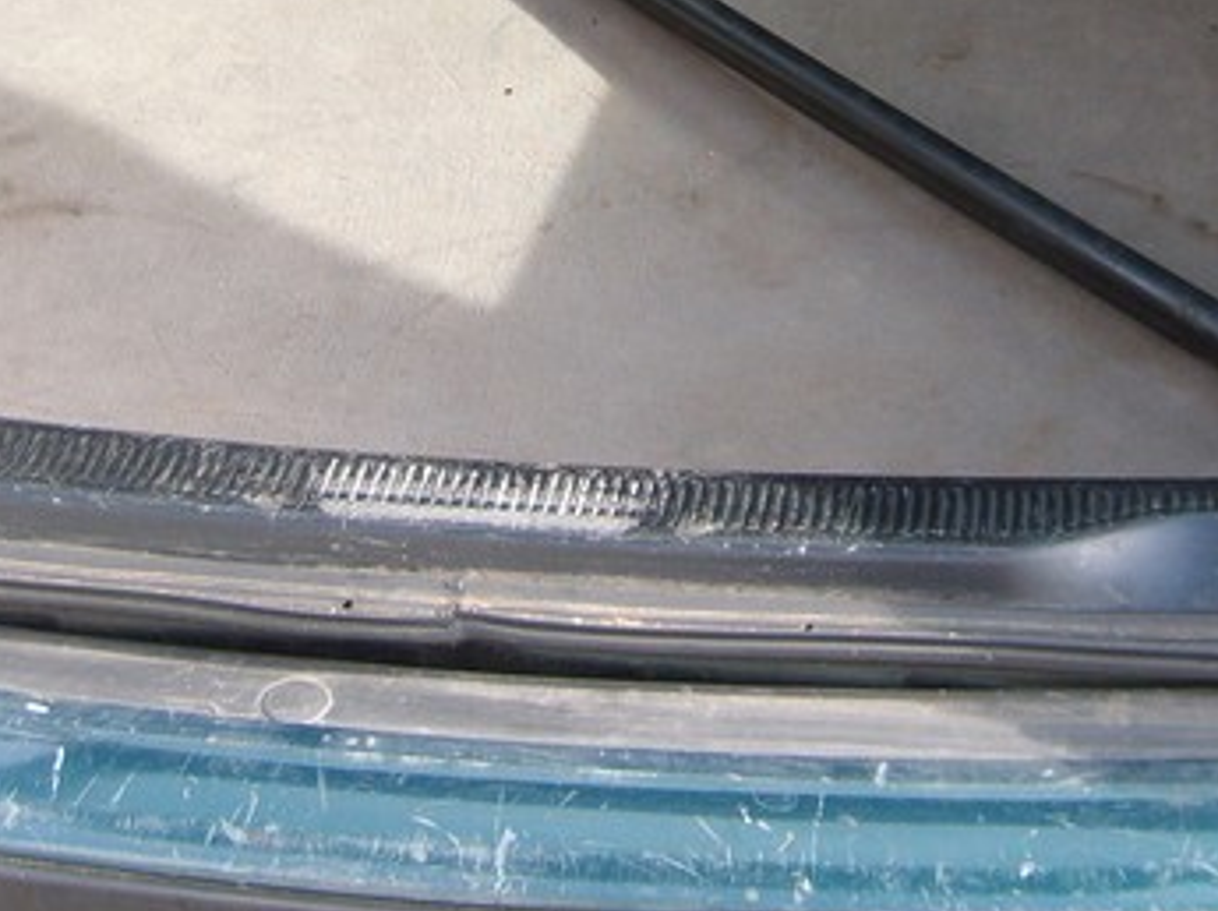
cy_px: -74
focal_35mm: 78
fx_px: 2742
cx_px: 657
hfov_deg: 25.0
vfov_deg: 18.2
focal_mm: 5.8
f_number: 2.8
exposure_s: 1/90
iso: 50
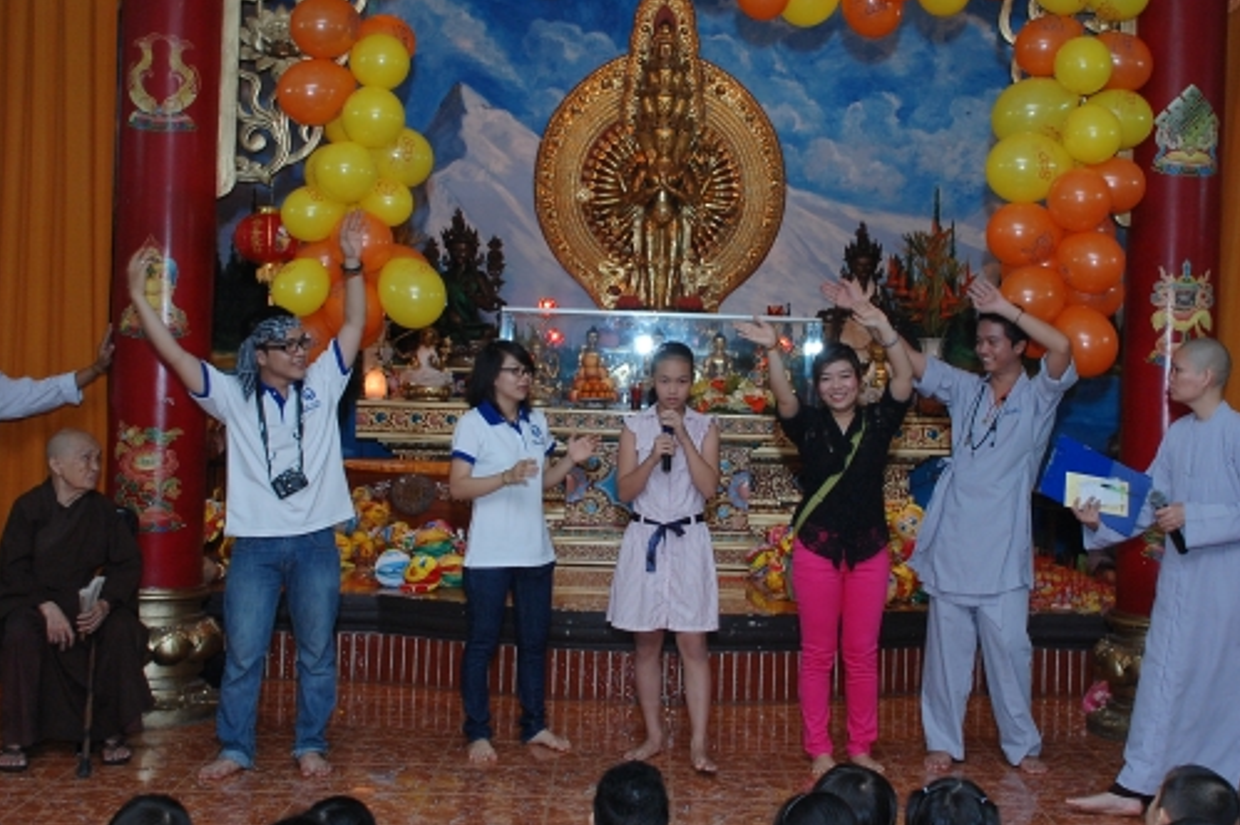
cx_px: 703
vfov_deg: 26.9
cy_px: 344
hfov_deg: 39.5
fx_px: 1721
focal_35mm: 50
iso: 800
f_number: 5.6
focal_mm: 26
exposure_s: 1/60
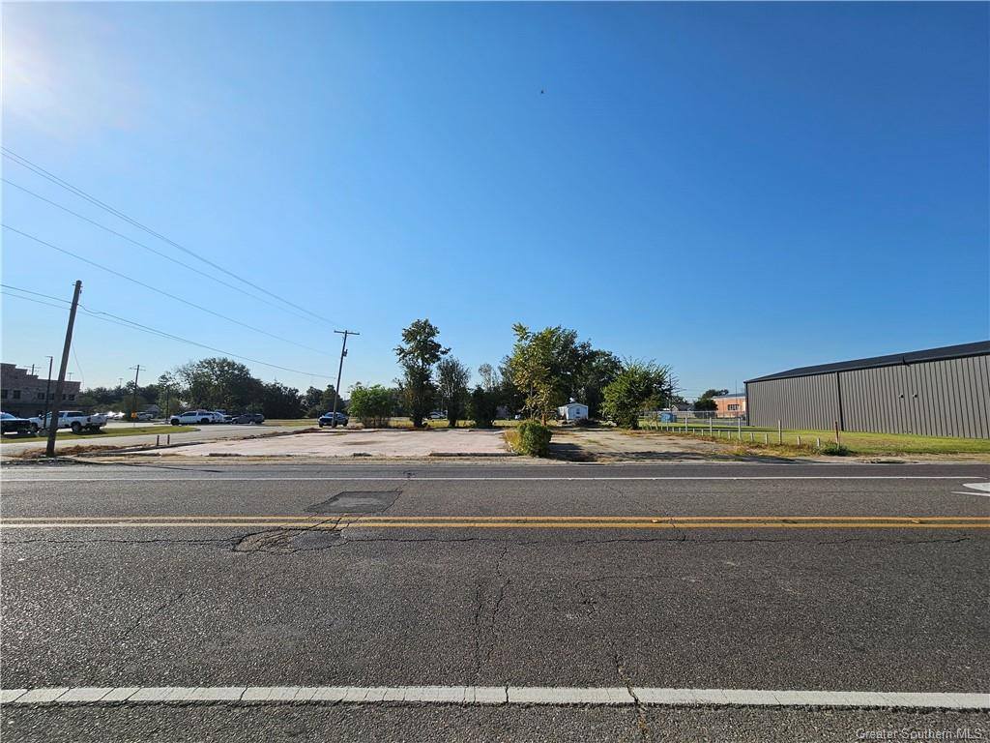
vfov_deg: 89.9
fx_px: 372
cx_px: 495
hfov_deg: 106.2
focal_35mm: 13
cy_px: 372
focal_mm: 2.2
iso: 50
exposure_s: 1/4469
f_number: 2.2
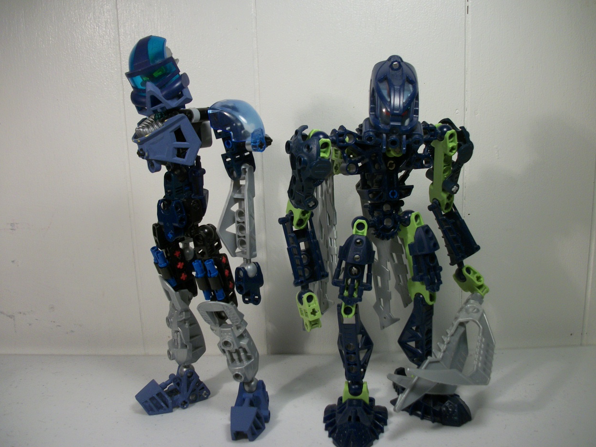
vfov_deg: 43.0
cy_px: 223
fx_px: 568
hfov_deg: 55.3
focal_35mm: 33
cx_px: 298
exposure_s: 1/60
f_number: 2.9
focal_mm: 5.7
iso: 80
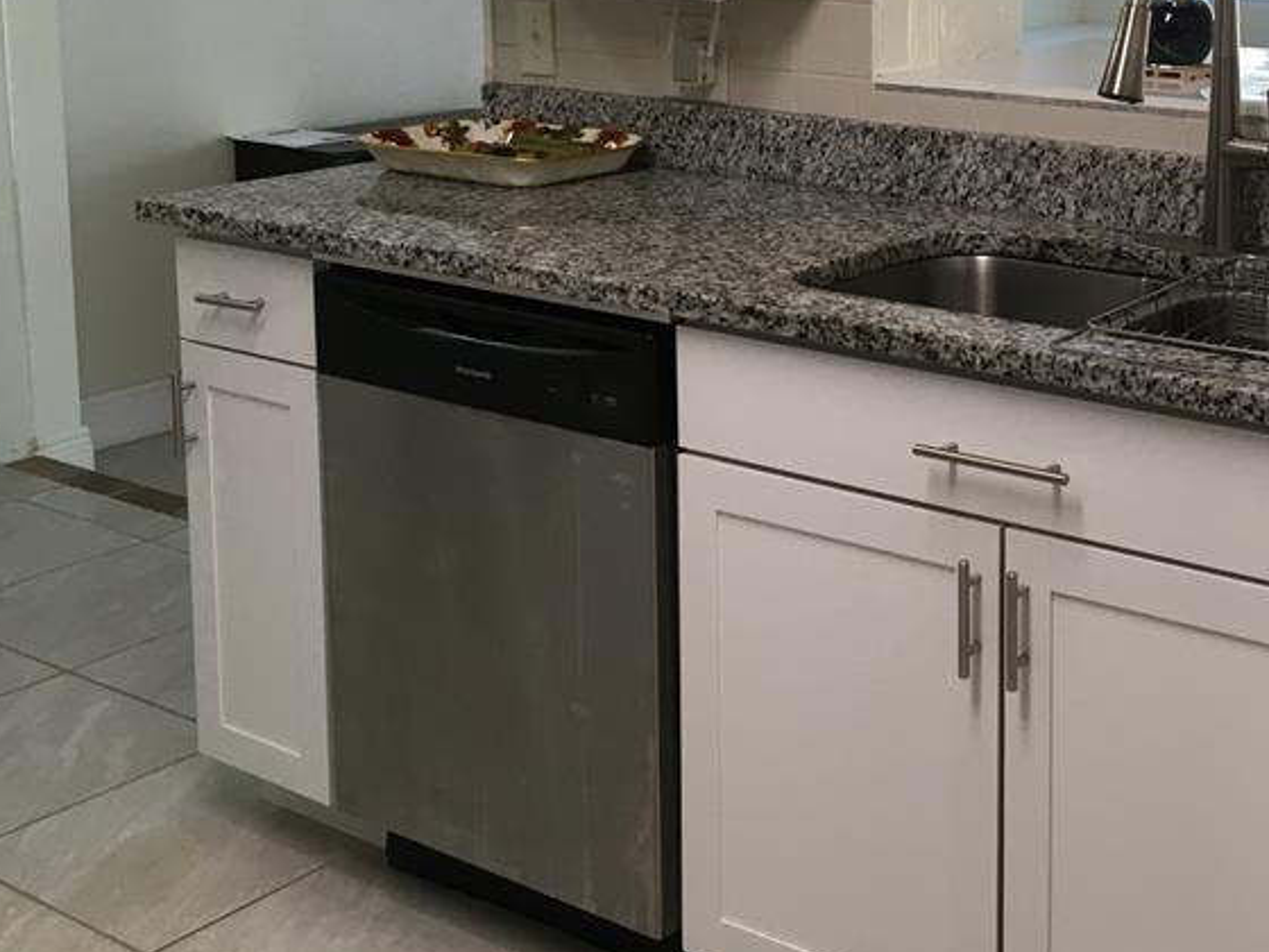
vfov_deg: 26.7
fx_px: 1943
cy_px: 113
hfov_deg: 34.8
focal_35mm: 53
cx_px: 1051
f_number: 2.2
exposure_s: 1/30
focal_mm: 4.15
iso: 25
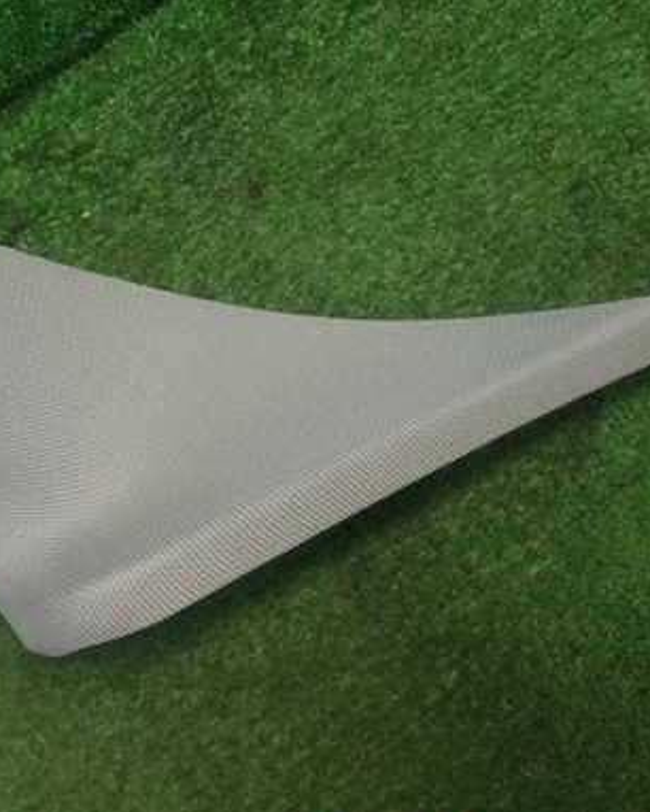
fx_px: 1177
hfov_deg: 30.2
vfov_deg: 38.0
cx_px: 138
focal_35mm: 49
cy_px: 404
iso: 200
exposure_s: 1/60
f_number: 2.4
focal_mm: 5.79
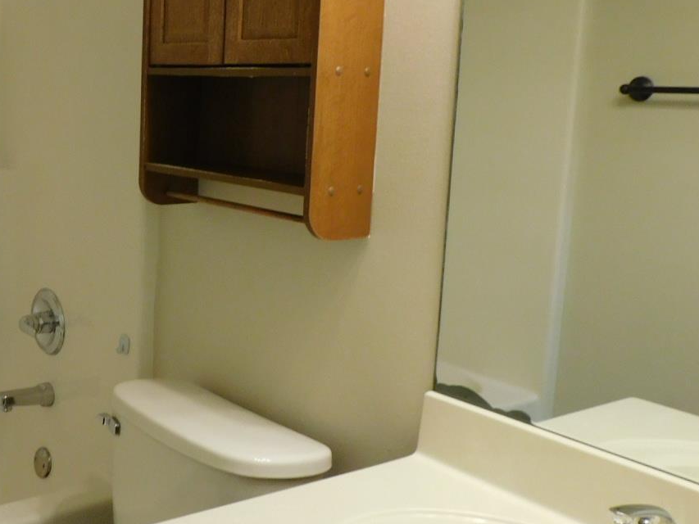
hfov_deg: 38.8
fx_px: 909
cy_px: 223
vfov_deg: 32.1
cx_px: 56
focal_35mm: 45
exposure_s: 1/30
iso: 220
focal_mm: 4.3
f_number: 3.3
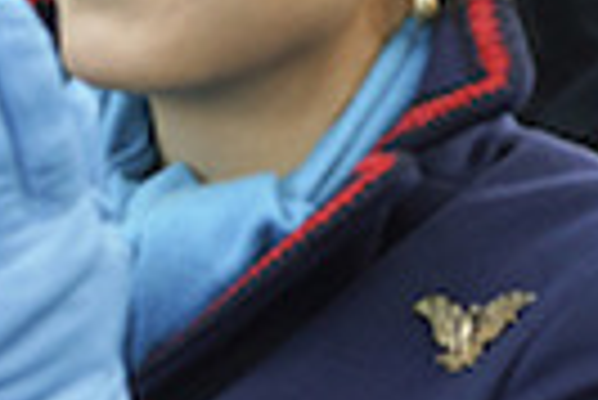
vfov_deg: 4.3
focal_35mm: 322
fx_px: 5355
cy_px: 72
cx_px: 355
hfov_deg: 6.4
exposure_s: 1/400
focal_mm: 55
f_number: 4.5
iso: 200
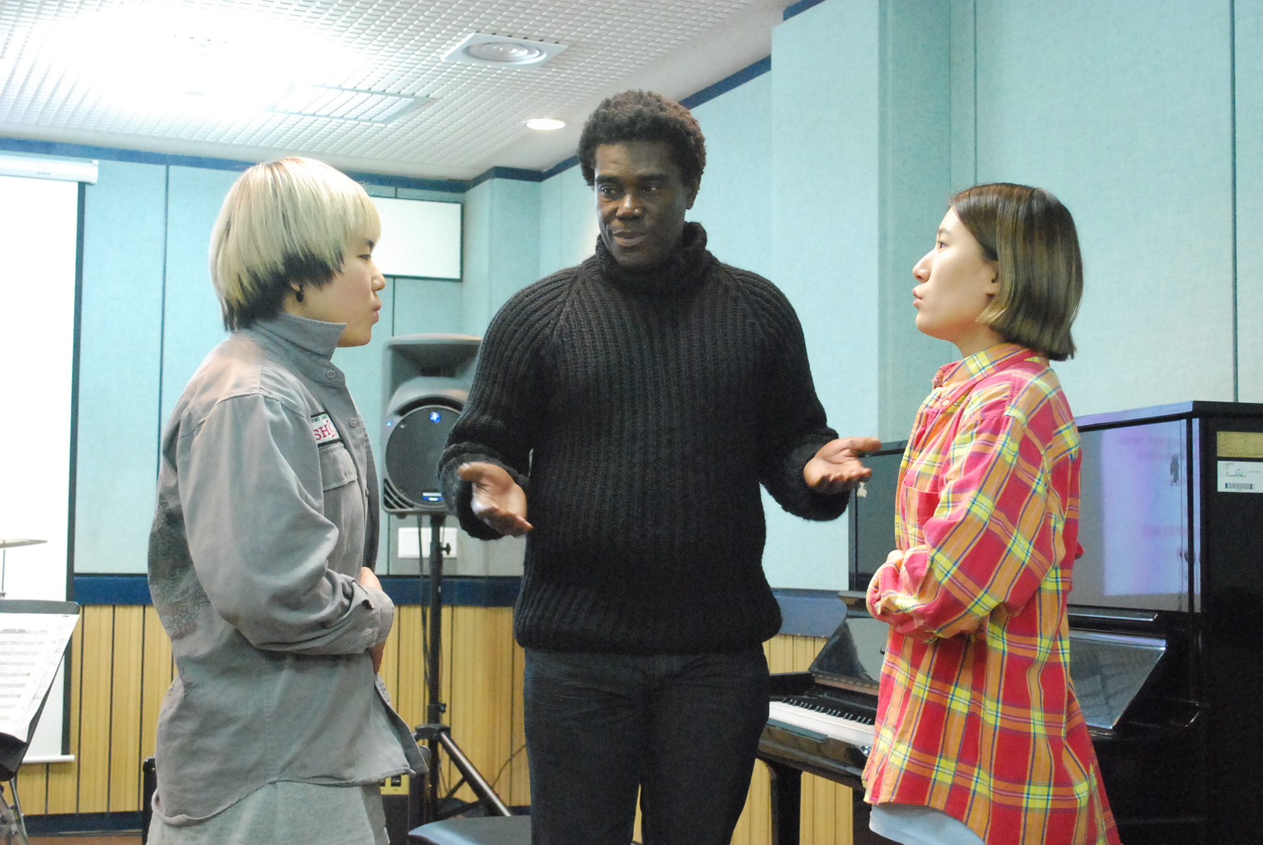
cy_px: 422
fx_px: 1791
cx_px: 632
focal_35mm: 51
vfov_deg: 26.6
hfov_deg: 38.8
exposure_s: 1/25
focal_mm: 34
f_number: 5
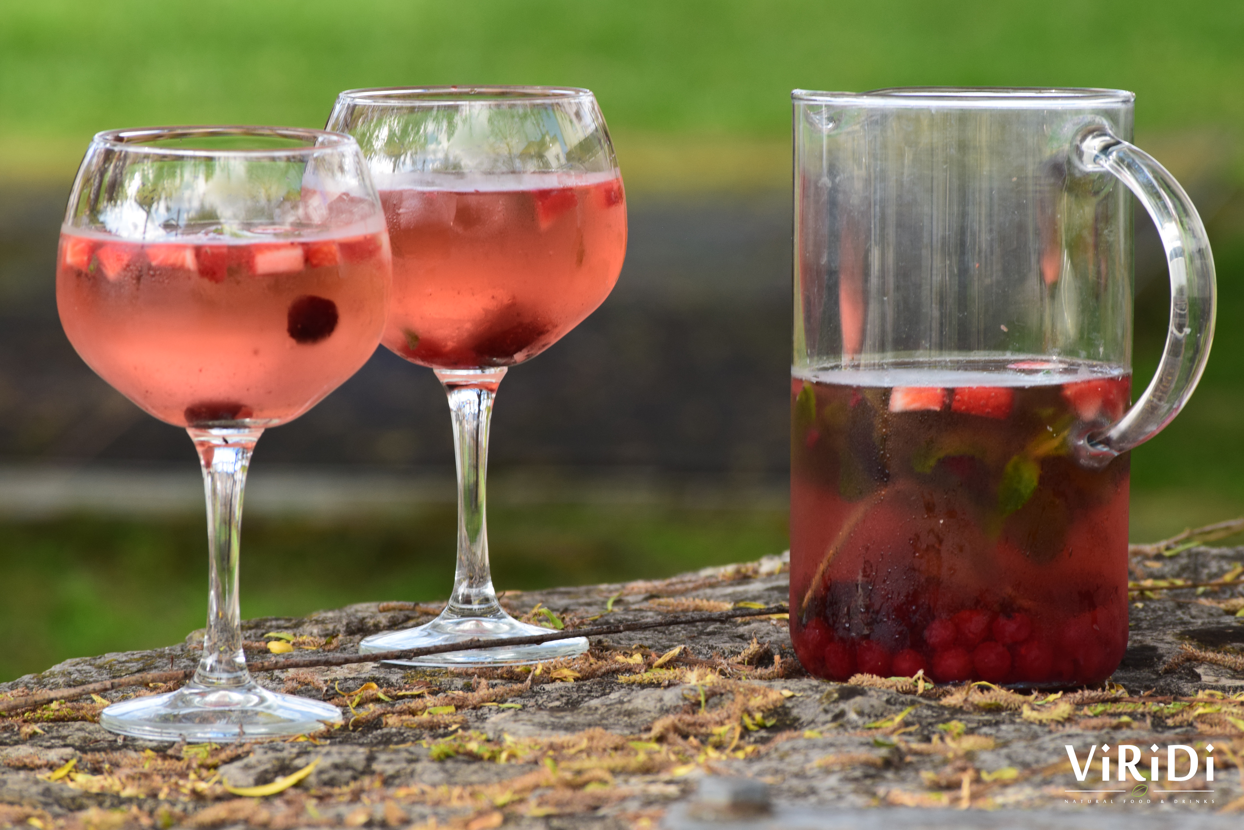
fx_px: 8811
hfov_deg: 8.1
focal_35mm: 255
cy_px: 415
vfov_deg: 5.4
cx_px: 622
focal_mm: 170
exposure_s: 1/125
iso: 450
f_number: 9
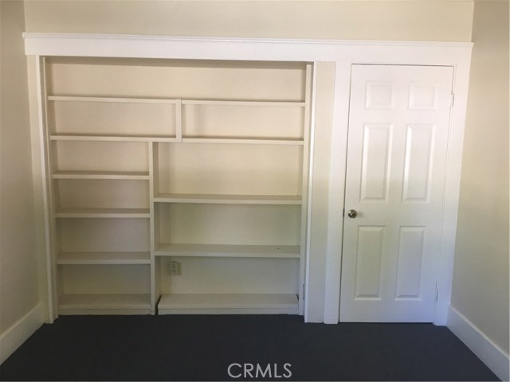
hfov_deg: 61.7
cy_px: 191
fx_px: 427
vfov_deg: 48.2
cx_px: 255
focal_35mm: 29
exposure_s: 1/30
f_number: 2.2
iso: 64
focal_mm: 4.15
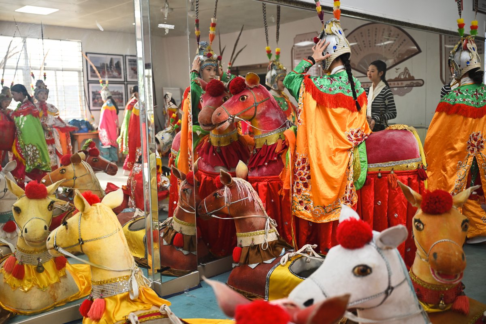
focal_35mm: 37
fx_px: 499
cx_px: 243
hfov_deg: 51.9
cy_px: 162
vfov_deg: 35.9
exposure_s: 1/250
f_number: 2.8
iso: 320
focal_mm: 37
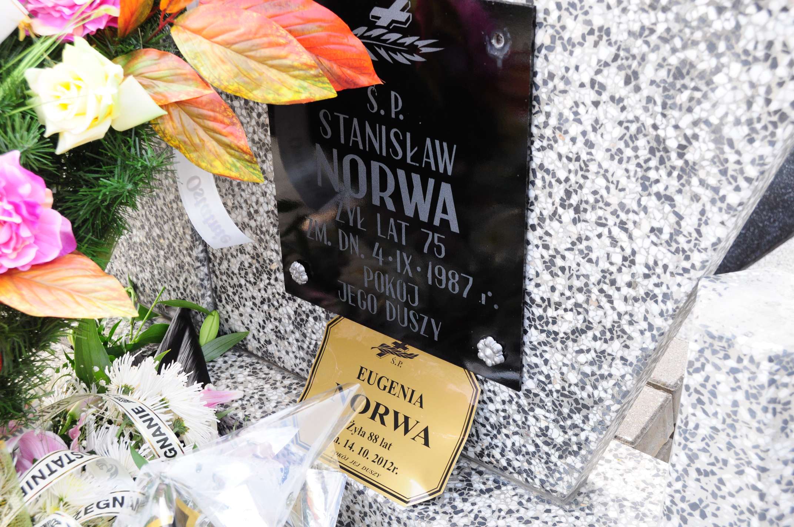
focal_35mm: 44
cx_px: 397
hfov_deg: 45.0
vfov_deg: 30.8
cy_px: 264
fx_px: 958
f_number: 7.1
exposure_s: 1/125
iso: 500
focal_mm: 29
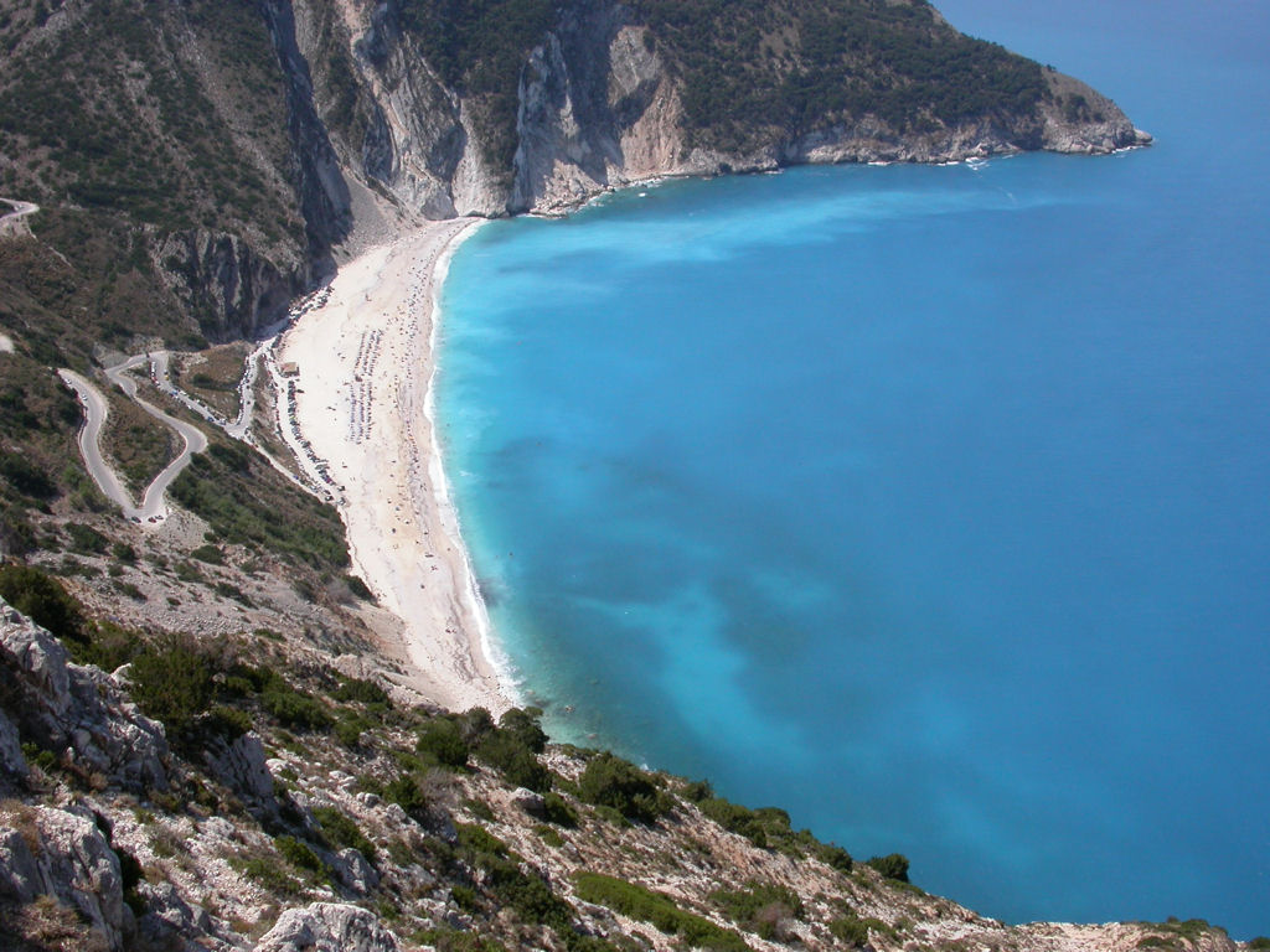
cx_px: 635
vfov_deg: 37.7
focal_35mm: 38
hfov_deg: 49.0
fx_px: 1394
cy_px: 476
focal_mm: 7.85
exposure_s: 1/492
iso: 100
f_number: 7.5
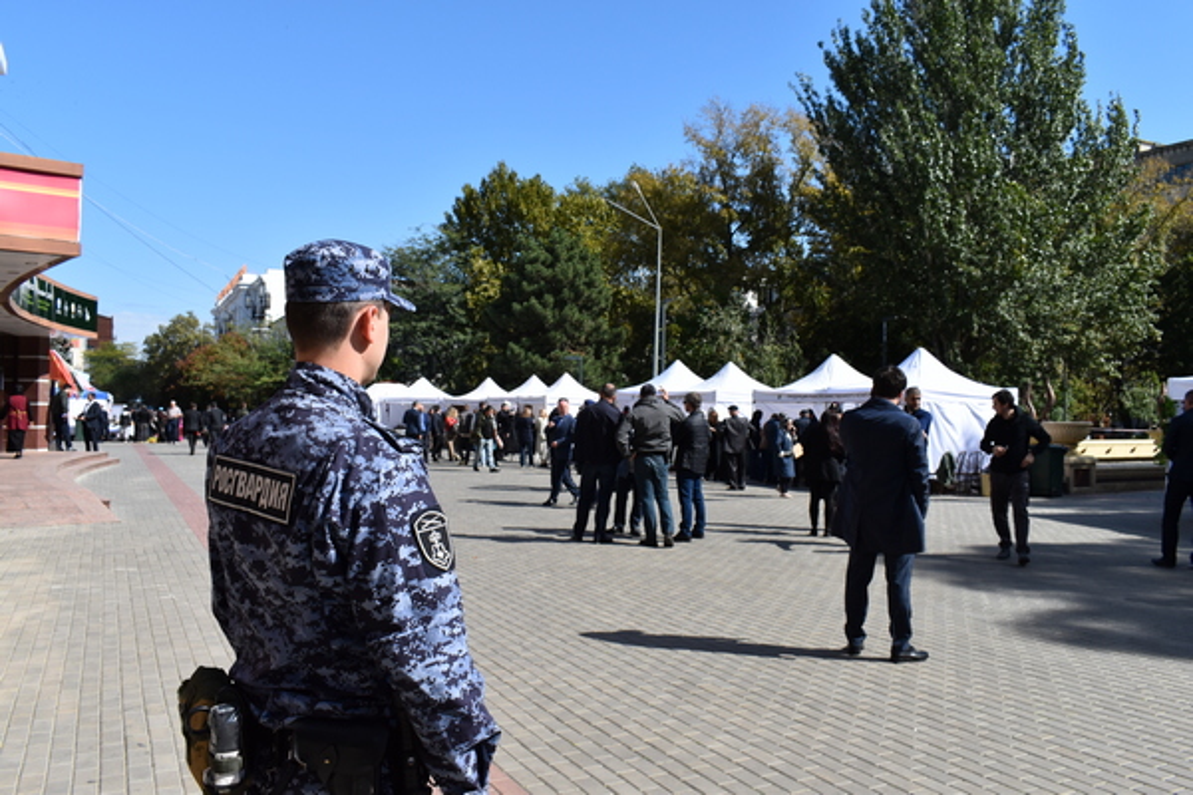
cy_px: 398
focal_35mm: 30
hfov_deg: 61.9
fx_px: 994
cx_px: 596
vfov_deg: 43.6
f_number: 10
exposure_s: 1/400
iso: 200
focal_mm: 20
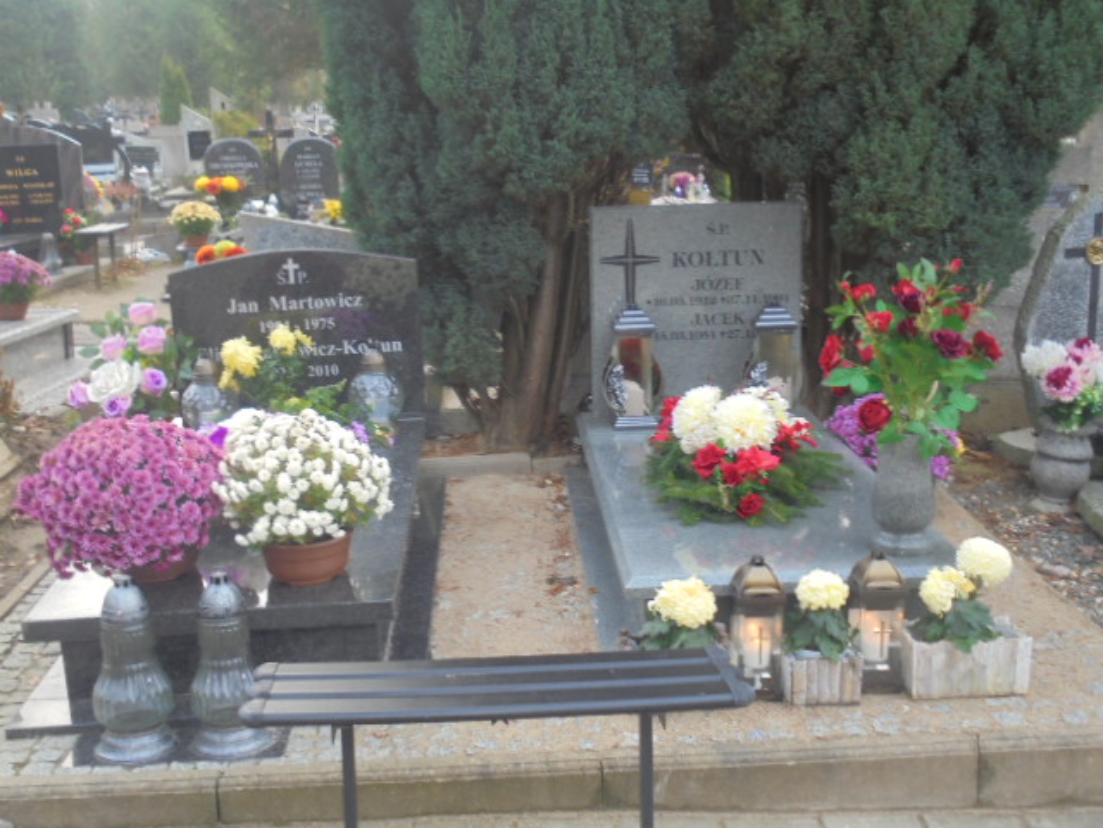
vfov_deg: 33.6
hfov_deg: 43.9
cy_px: 414
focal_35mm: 43
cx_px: 552
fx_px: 1370
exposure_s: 1/30
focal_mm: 7.8
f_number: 4.5
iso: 160
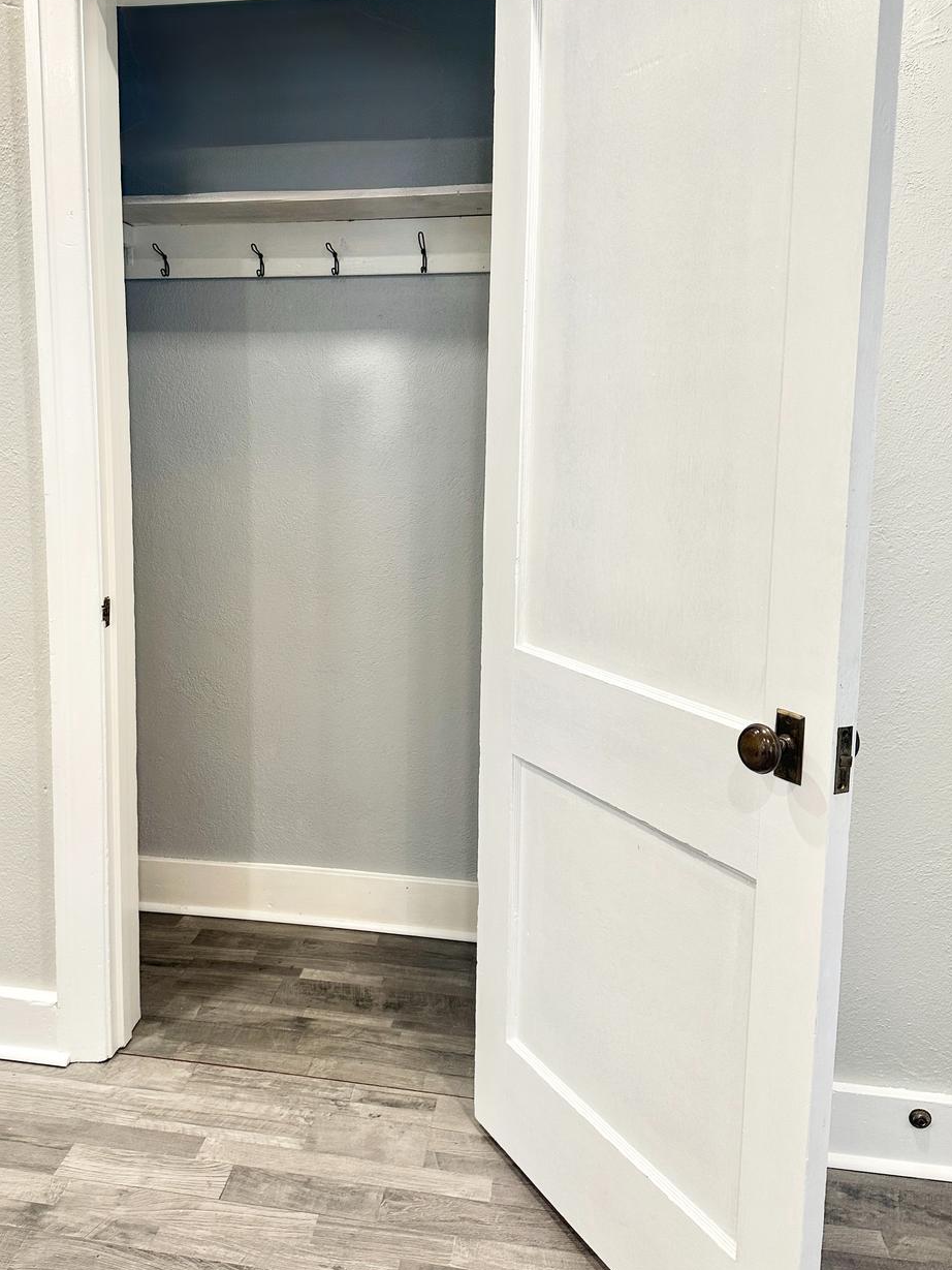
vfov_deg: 59.9
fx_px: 1100
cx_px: 362
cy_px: 580
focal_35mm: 30
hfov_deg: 46.4
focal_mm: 6.86
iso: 125
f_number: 1.78
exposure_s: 1/60
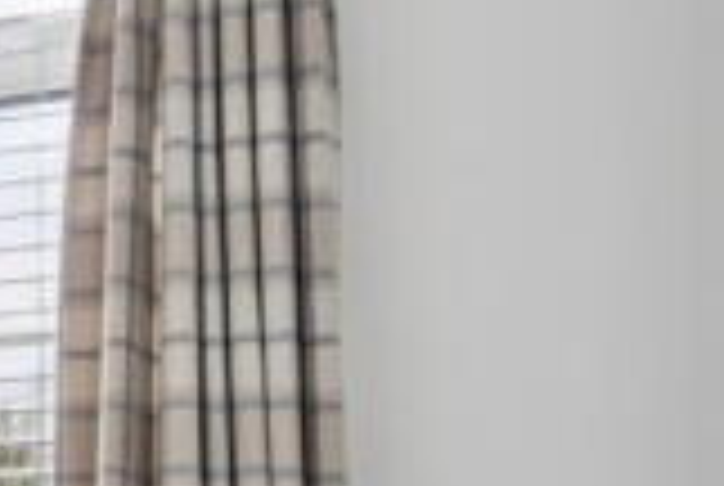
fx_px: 1310
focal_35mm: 65
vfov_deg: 19.3
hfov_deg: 22.9
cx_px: -452
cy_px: 641
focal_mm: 16
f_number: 5.6
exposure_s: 1/3.33
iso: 320
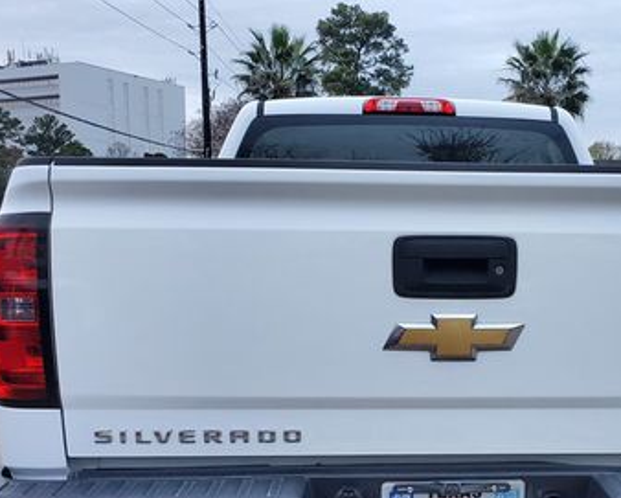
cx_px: 428
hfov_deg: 38.2
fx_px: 883
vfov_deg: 30.6
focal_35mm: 48
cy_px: 410
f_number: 2.4
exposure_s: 1/120
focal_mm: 4.3
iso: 200
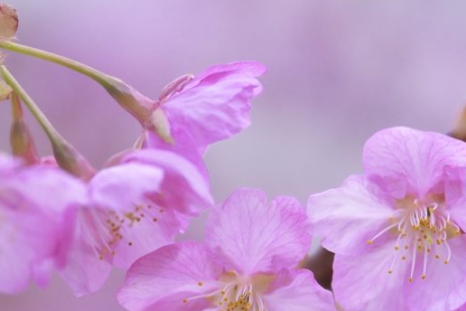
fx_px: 7701
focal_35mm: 595
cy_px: 283
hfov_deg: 3.5
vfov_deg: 2.3
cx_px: 299
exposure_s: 1/400
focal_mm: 300
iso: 800
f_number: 5.6
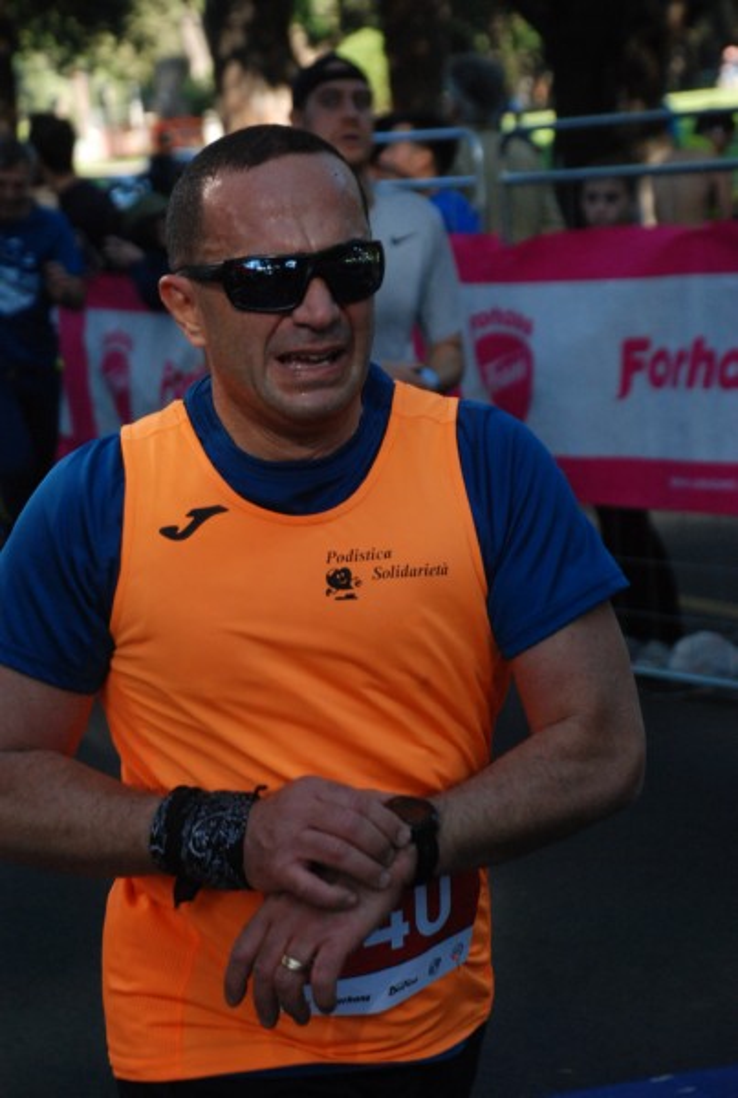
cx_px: 369
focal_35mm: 112
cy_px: 549
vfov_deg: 18.1
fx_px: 3441
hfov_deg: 12.2
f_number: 5.6
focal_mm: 75
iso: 1000
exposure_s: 1/640
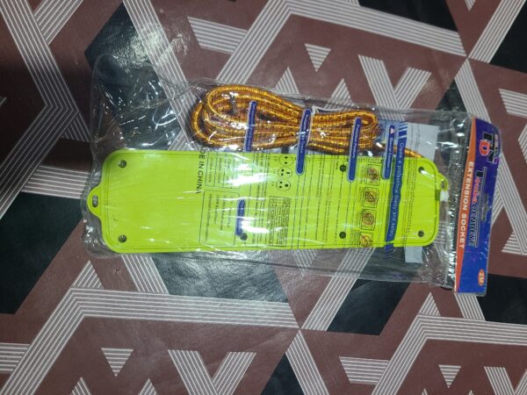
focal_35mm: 26
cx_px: 264
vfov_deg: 53.1
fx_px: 396
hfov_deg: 67.3
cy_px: 198
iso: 200
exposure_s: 1/60
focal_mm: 5.4
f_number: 1.8
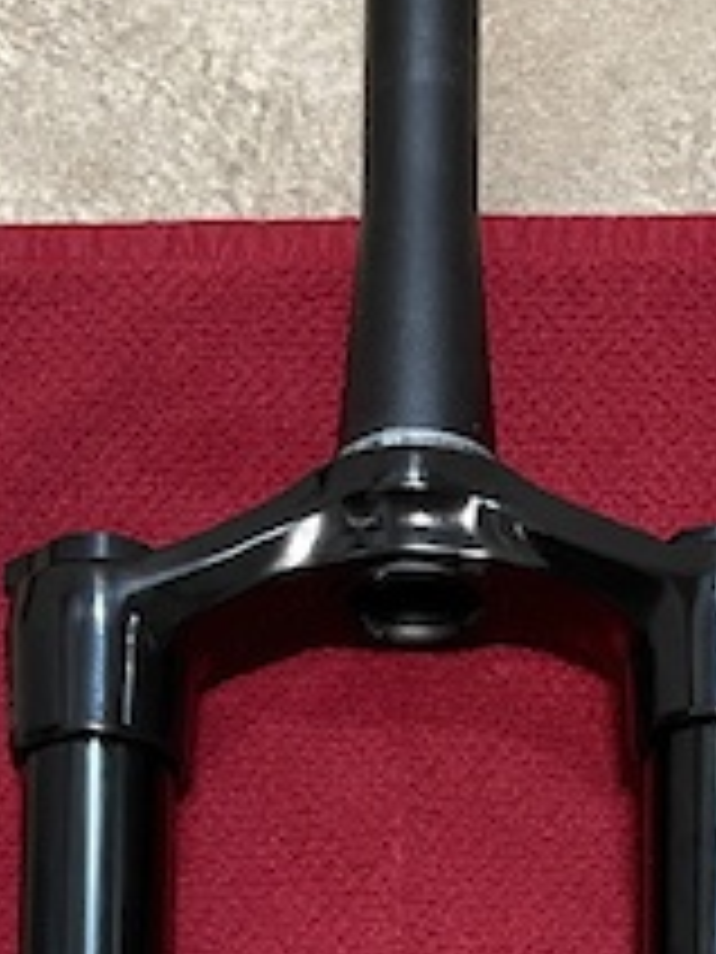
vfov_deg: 17.6
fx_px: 2703
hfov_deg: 15.1
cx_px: 500
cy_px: 1512
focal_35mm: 98
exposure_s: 1/60
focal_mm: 5.1
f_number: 1.6
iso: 400
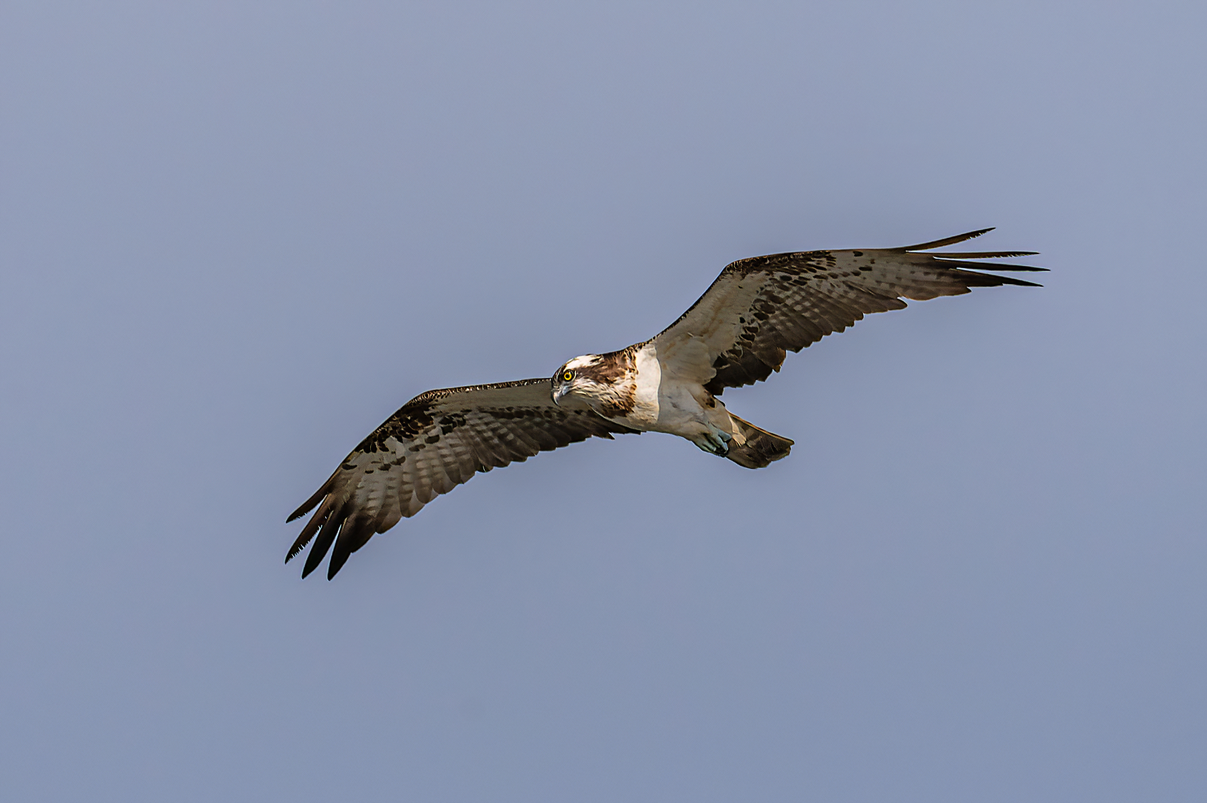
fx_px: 30157
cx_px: 604
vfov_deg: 1.5
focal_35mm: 900
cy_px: 402
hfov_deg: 2.3
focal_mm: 600
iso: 250
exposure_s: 1/2500
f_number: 8
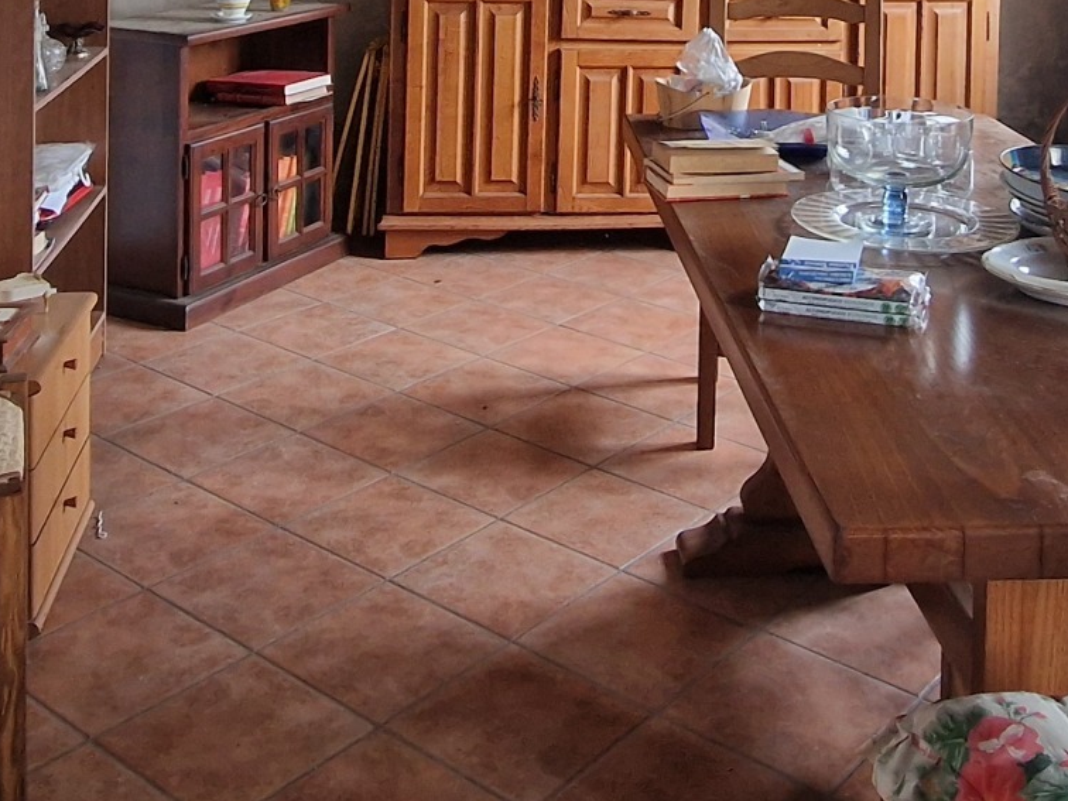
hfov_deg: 42.9
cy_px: -124
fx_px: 1358
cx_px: 579
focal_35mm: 44
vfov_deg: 29.0
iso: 500
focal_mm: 2.2
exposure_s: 1/33
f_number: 2.2
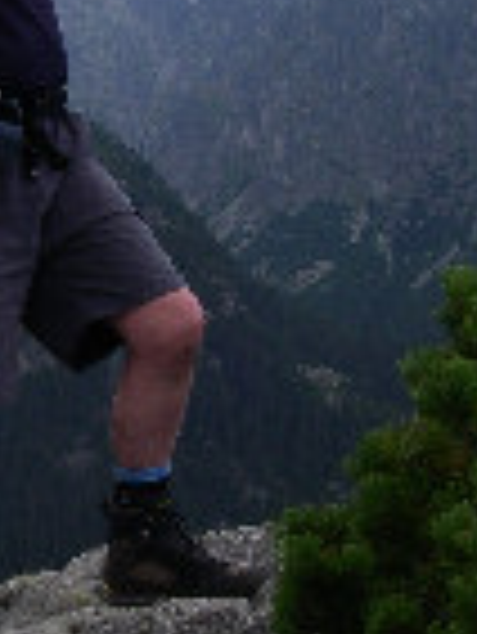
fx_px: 1724
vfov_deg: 20.7
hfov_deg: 15.4
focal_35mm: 94
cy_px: 175
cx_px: -27
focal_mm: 6.3
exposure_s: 1/160
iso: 80
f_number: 6.6
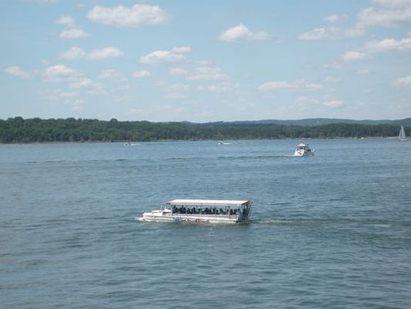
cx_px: 206
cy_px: 154
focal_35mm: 106
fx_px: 1259
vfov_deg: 14.0
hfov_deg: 18.5
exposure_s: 1/125
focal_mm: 17.4
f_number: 12.4
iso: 80
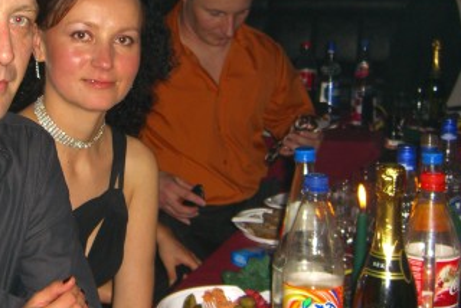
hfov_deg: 27.1
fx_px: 948
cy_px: 127
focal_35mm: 74
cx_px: 133
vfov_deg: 18.4
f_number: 2.8
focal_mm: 7.9
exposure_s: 1/60
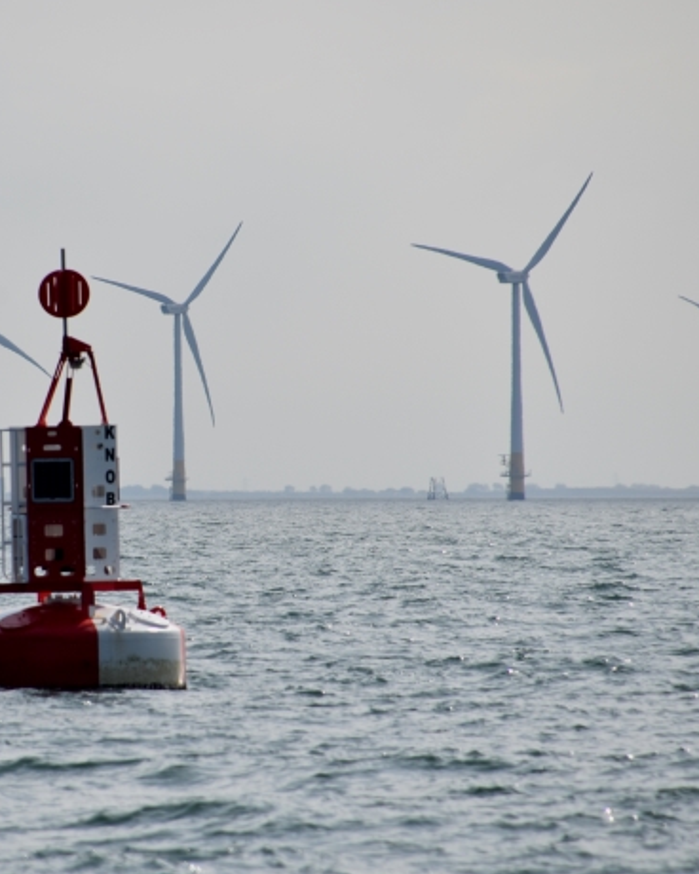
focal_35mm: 641
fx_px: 16576
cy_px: 440
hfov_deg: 2.4
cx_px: 57
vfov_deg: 3.0
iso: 200
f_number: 8
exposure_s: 1/1000
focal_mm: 300
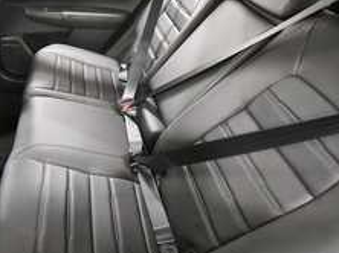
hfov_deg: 64.4
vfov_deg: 52.9
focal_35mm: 26
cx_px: 96
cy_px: 114
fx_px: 254
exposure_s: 1/60
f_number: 4.5
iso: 7200
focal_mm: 10
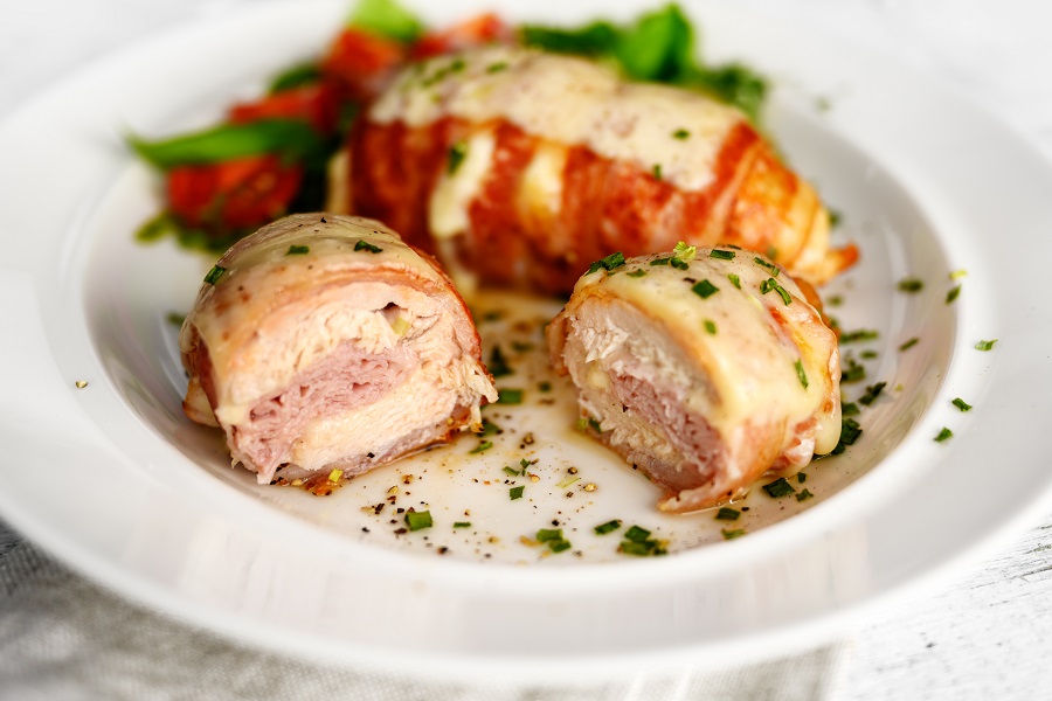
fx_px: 1227
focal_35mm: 42
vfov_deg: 31.9
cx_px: 526
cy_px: 350
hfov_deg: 46.4
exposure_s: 1/125
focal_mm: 42
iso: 100
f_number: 2.8
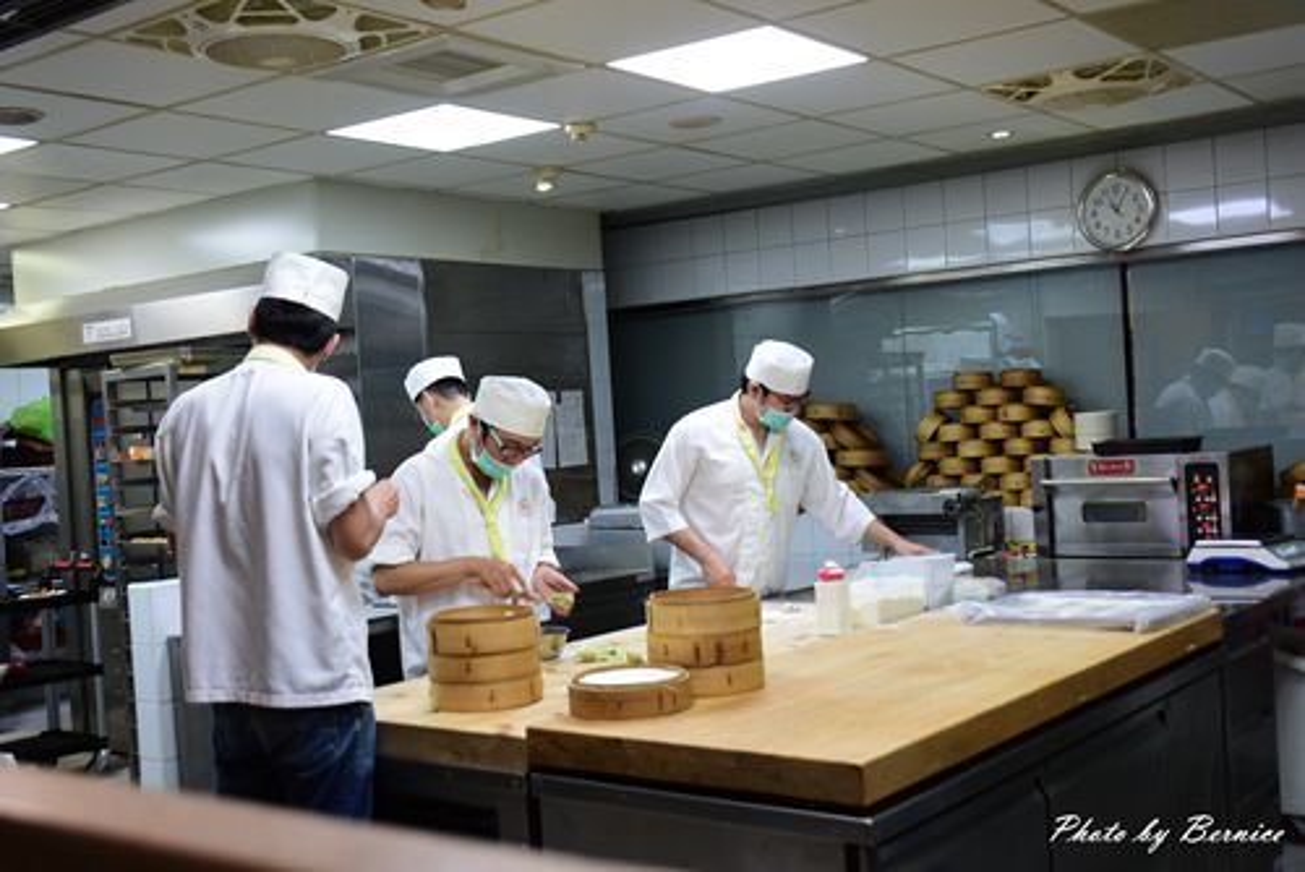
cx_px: 652
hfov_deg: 47.9
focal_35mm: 40
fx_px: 1469
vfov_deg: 33.1
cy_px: 436
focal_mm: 27
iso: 560
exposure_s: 1/40
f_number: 5.6
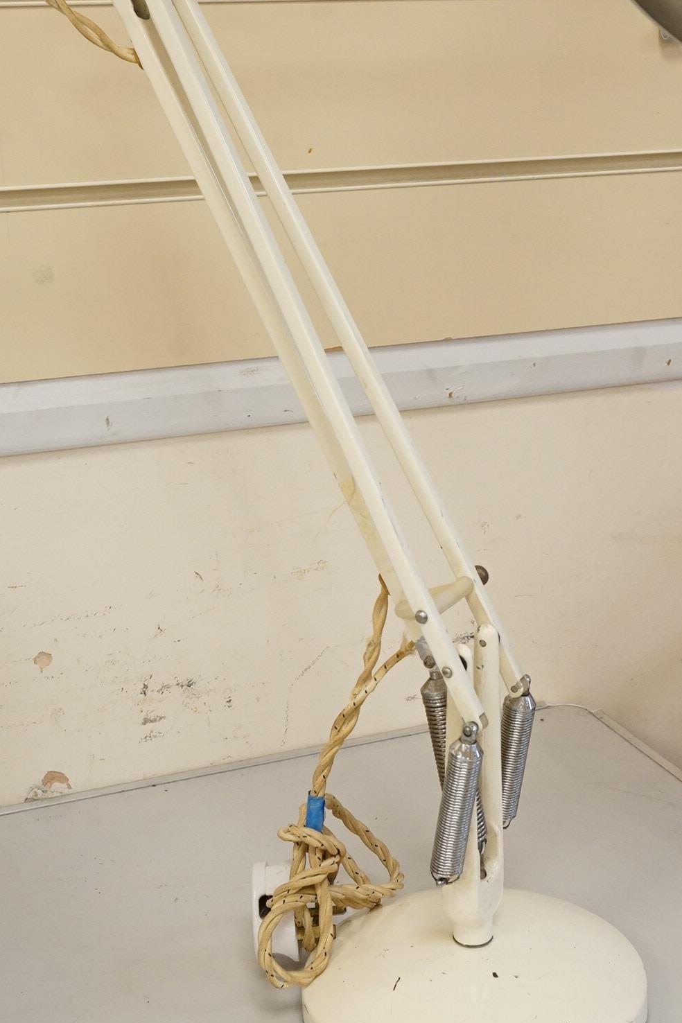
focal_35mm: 60
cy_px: 499
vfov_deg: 33.4
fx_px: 1705
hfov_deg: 22.6
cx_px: 399
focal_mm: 30
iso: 2500
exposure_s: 1/100
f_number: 14
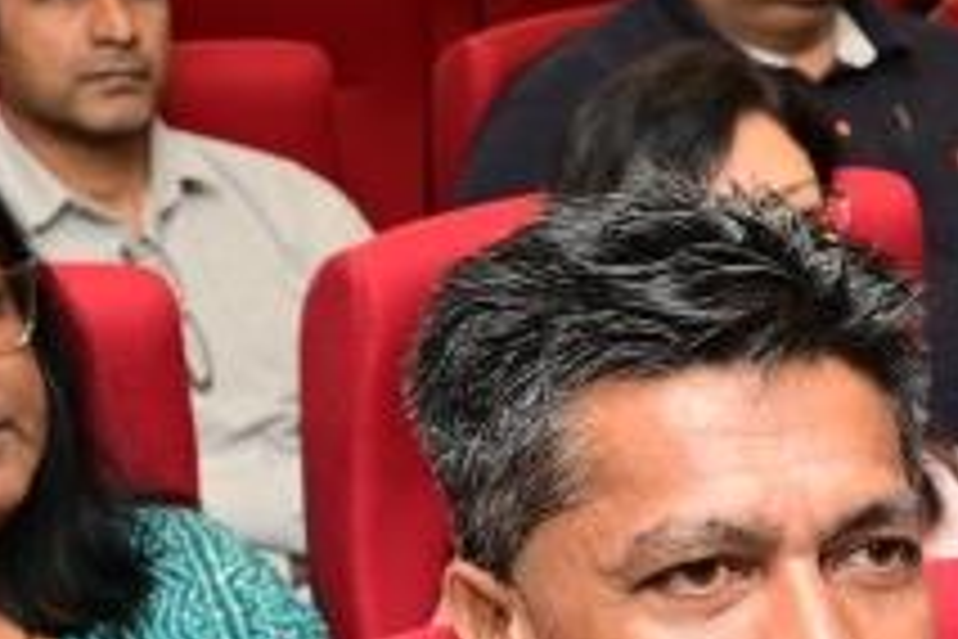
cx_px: 1570
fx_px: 4098
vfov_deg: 8.8
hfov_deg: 12.5
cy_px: 839
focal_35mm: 154
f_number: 5.6
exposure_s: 1/200
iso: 800
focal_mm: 32
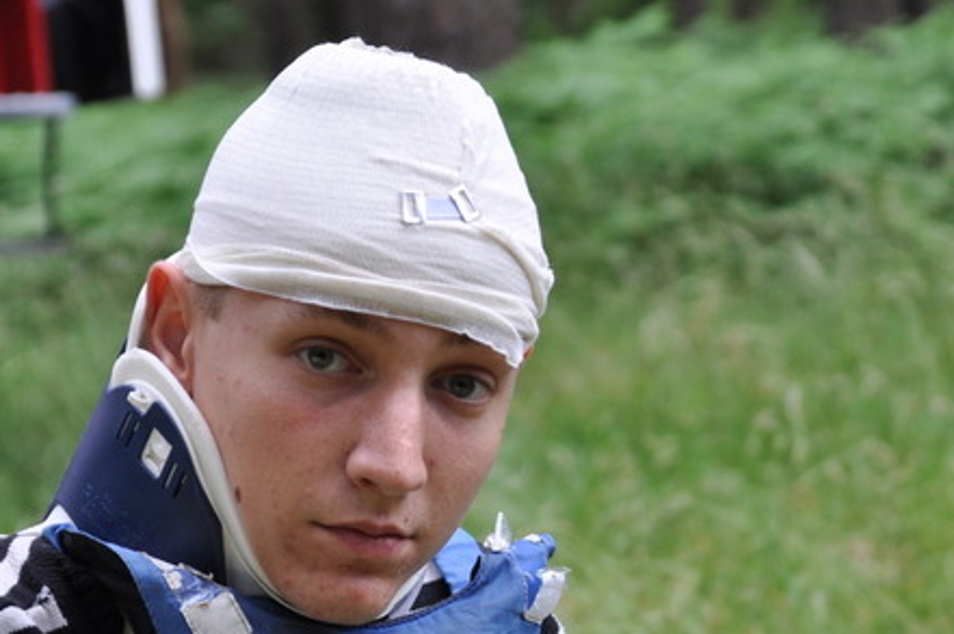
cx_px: 500
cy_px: 395
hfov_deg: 15.5
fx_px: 3515
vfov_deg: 10.3
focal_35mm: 133
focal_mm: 55
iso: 500
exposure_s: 1/500
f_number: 3.8
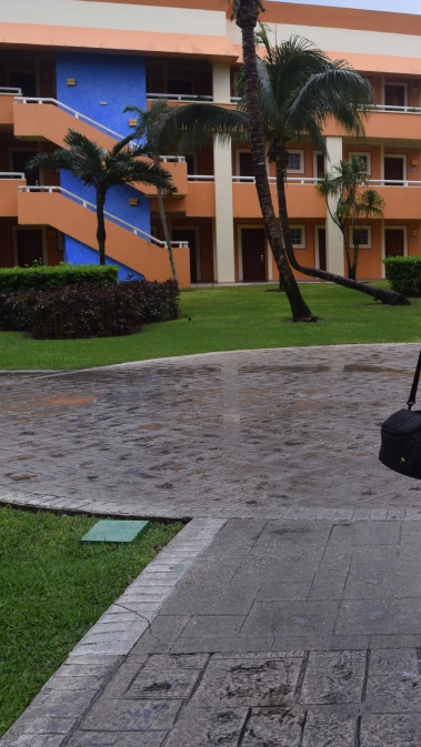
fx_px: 853
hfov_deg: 25.2
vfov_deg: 47.3
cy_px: 376
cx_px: 492
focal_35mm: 43
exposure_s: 1/200
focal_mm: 18
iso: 400
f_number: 7.1
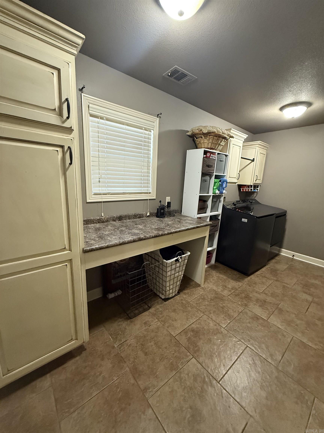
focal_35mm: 14
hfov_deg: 85.7
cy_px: 216
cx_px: 162
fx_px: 175
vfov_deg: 102.1
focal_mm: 2.22
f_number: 2.2
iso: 640
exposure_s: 1/60
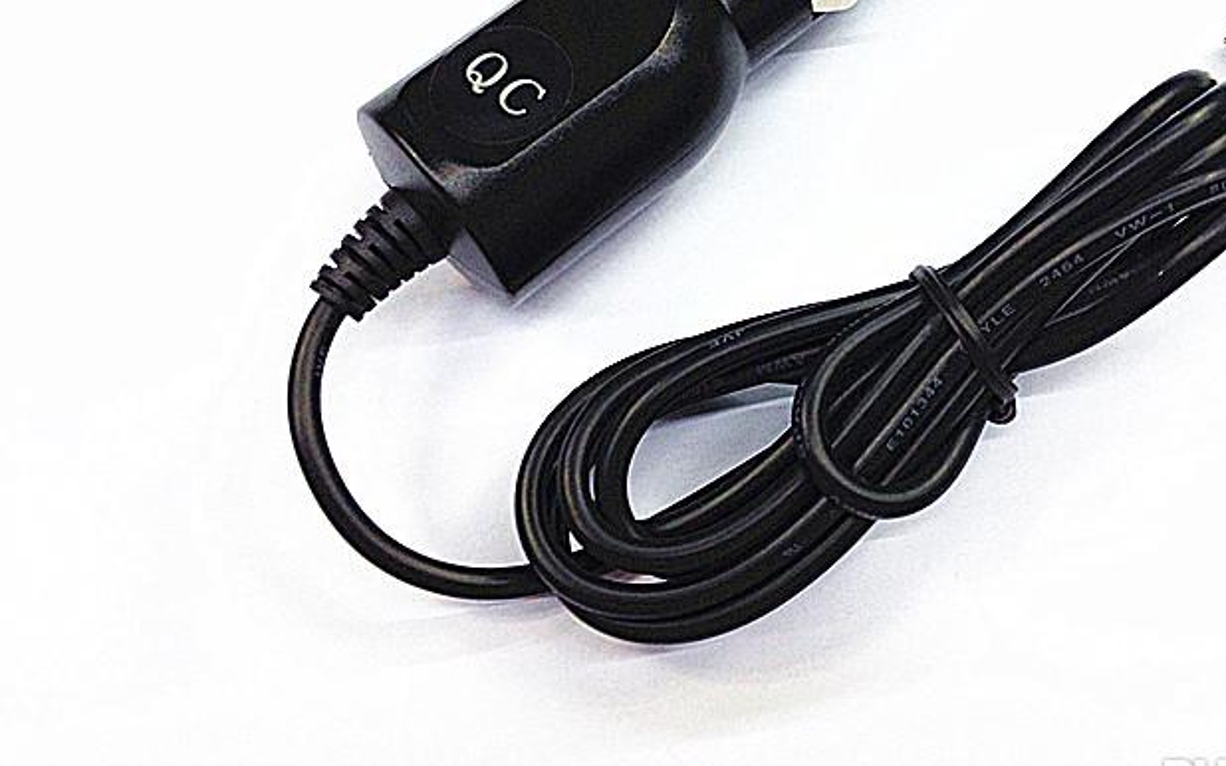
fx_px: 1604
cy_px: 246
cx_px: 762
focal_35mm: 48
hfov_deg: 41.6
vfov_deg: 26.7
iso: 64
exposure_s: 1/20
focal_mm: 4.28
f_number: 2.4
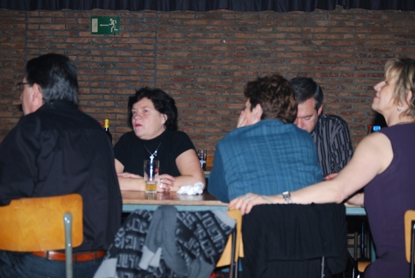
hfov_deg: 24.6
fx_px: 952
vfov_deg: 16.6
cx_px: 208
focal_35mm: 82
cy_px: 139
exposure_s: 1/60
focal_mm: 55
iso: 200
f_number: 4
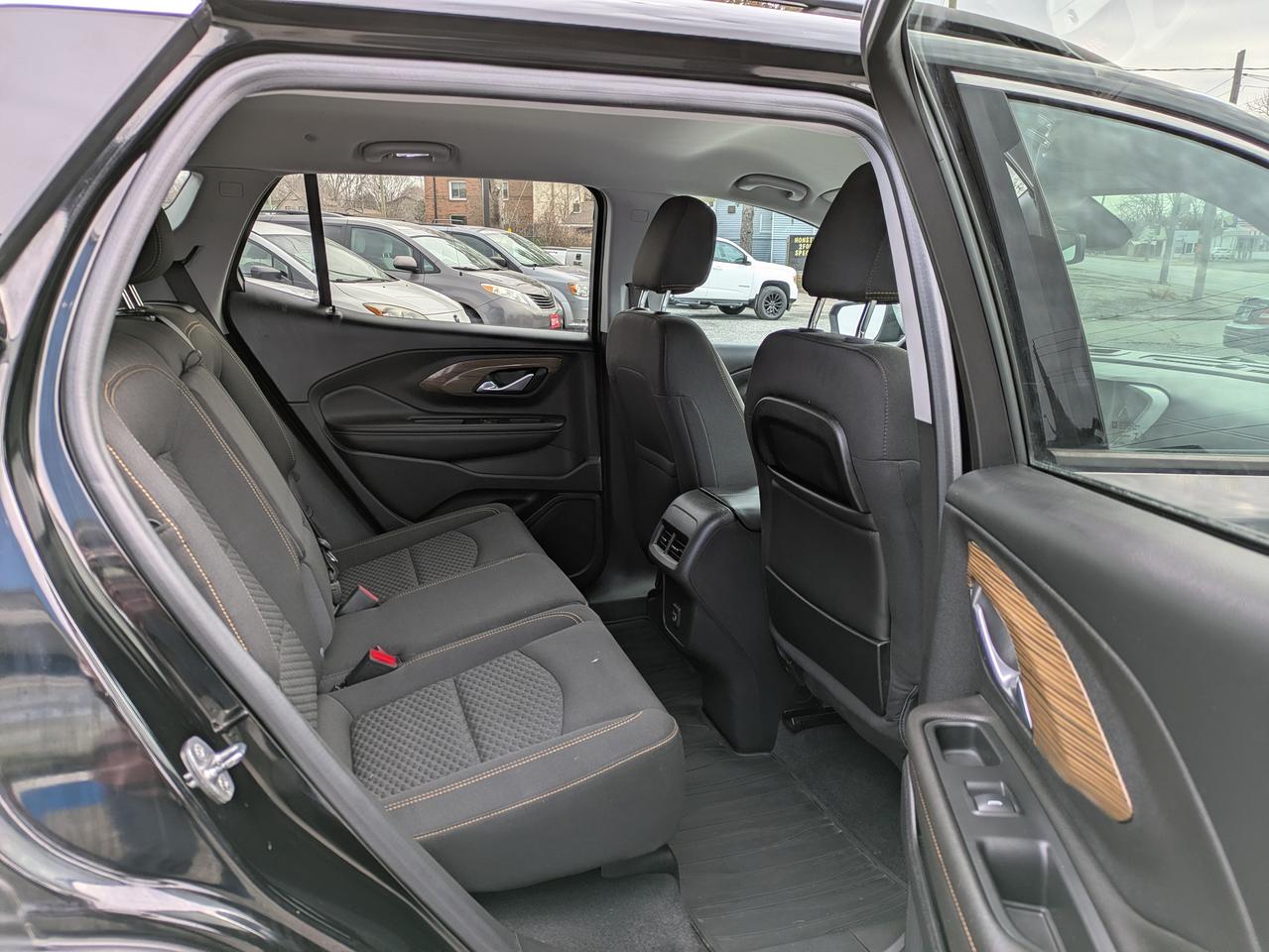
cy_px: 476
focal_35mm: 25
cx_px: 634
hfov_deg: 69.4
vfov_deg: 54.9
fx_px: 917
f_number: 1.89
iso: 40
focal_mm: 5.43
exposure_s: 1/300
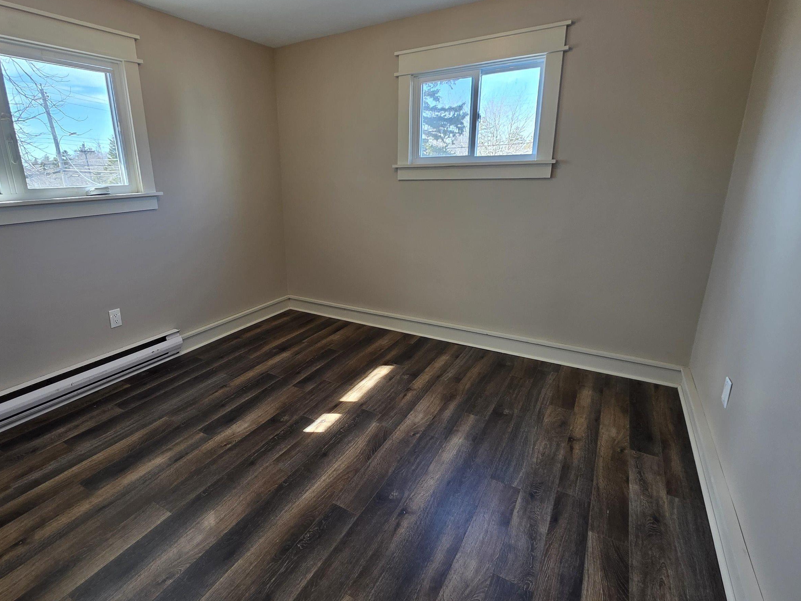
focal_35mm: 17
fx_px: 393
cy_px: 290
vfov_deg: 74.7
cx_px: 340
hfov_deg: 90.4
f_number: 1.9
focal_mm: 2.2
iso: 160
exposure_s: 1/120
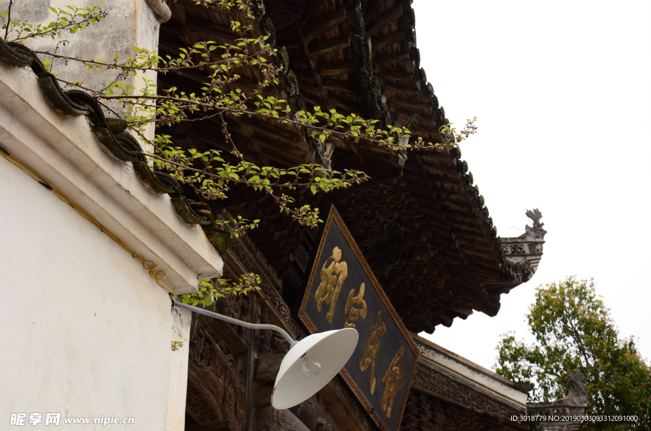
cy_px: 216
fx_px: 1407
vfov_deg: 17.4
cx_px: 326
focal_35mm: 78
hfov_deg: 26.0
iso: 2000
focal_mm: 52
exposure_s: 1/2000
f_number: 9
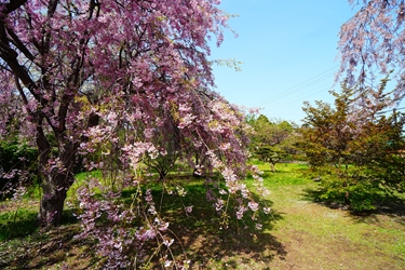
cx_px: 198
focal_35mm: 16
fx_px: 180
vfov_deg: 73.7
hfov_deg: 96.7
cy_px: 132
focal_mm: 10
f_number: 7.1
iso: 100
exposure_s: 1/250
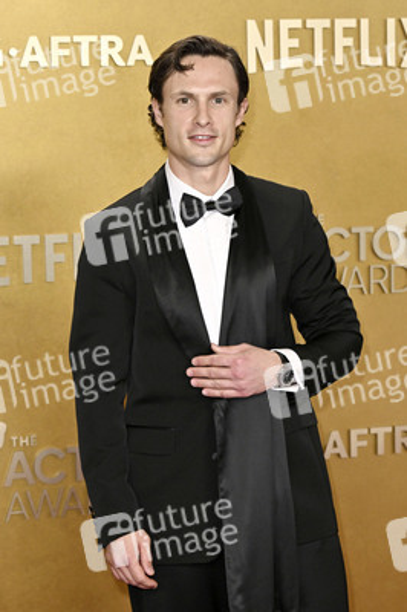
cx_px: 204
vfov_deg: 24.8
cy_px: 306
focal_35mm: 82
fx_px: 1393
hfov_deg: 16.6
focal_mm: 82
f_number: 5.6
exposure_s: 1/320
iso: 2500
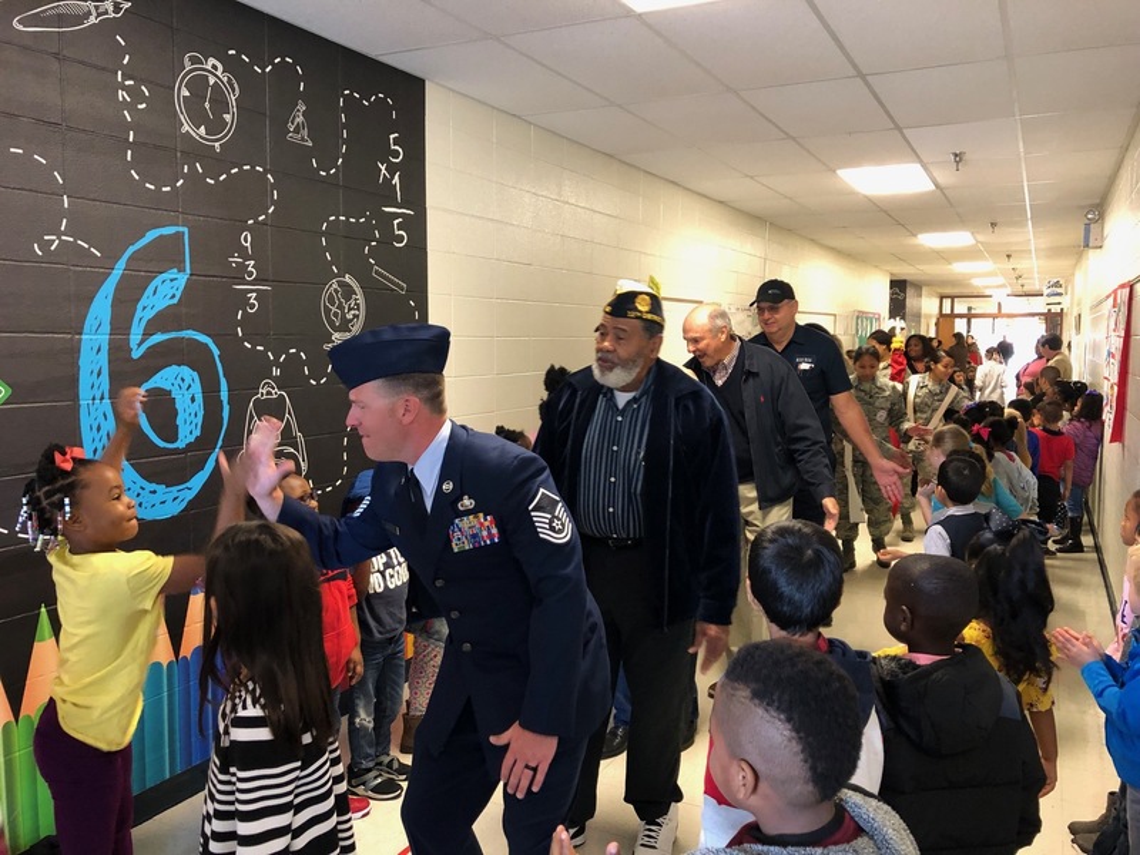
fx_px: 922
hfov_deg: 63.4
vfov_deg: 49.7
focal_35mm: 28
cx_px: 570
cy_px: 428
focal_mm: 3.99
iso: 400
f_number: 1.8
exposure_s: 1/40
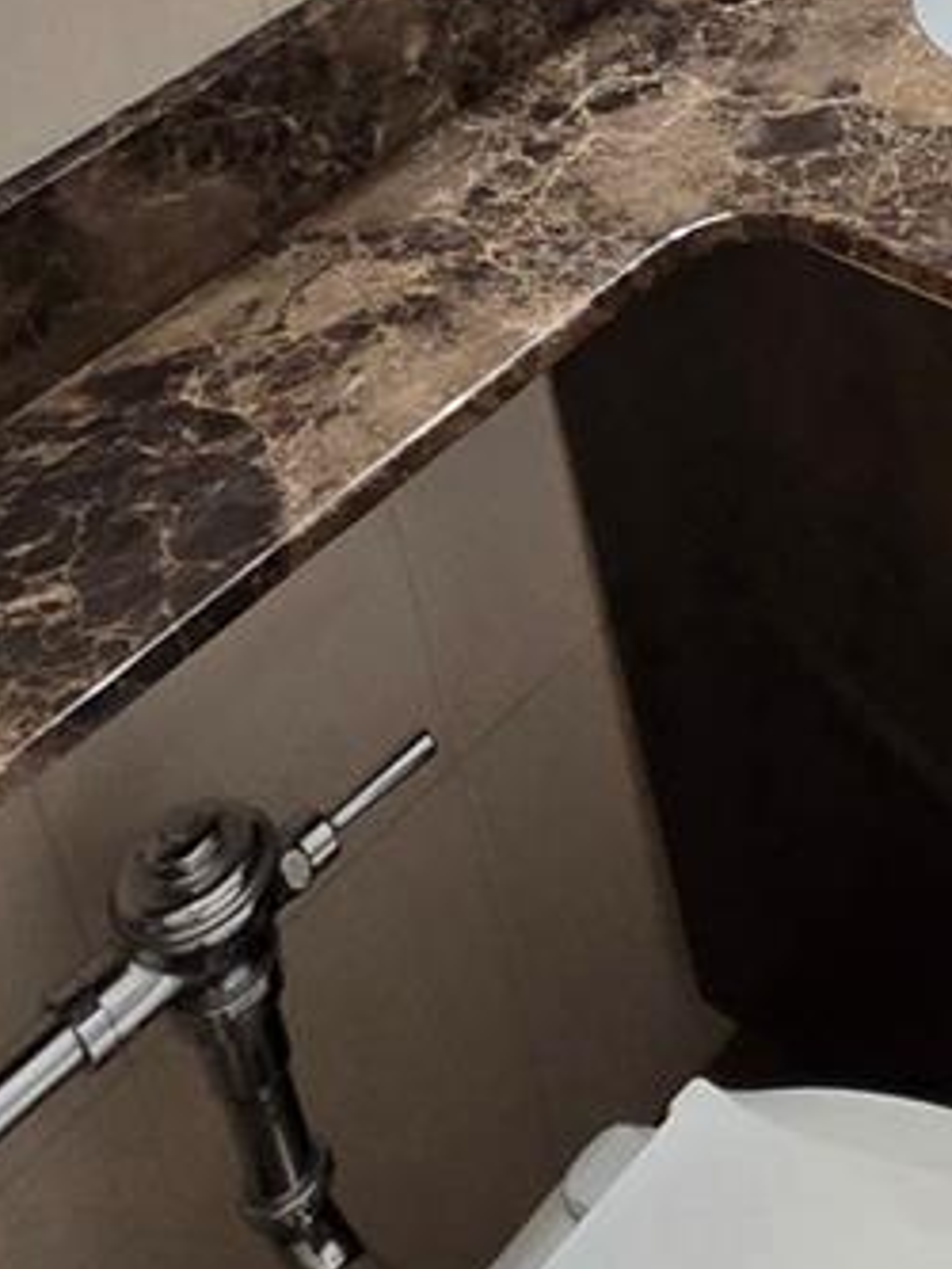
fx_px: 2199
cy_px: -667
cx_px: 1504
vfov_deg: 24.5
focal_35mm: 60
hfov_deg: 20.3
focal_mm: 2.2
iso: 200
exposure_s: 1/60.2
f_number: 2.2
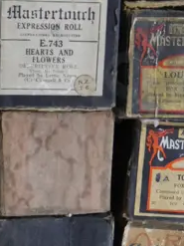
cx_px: 39
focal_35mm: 141
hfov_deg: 10.5
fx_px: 1000
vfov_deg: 13.9
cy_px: 193
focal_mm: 17
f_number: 4
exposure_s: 1/60
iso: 800
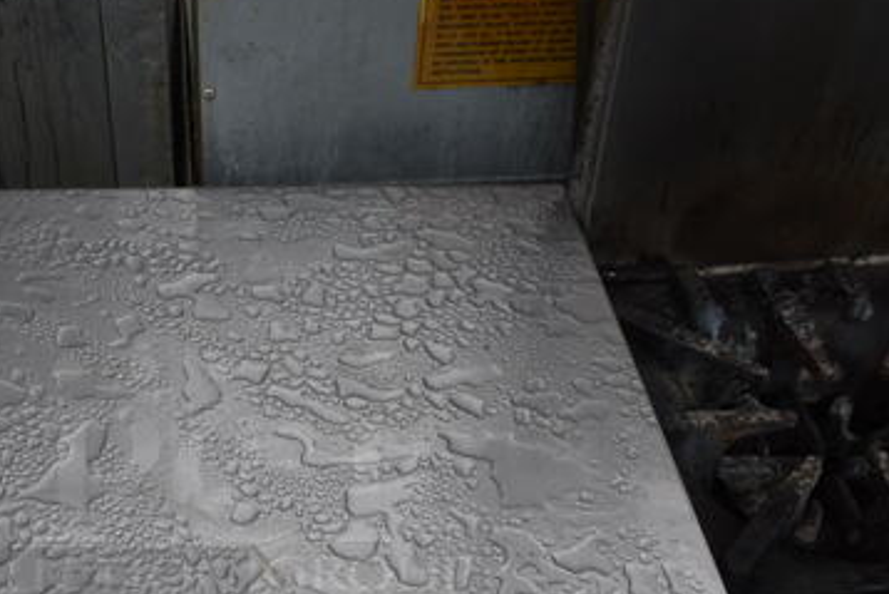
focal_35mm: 46
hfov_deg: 41.5
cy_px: 470
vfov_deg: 28.7
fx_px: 1136
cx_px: 221
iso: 100
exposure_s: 1/200
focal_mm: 18
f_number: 7.1
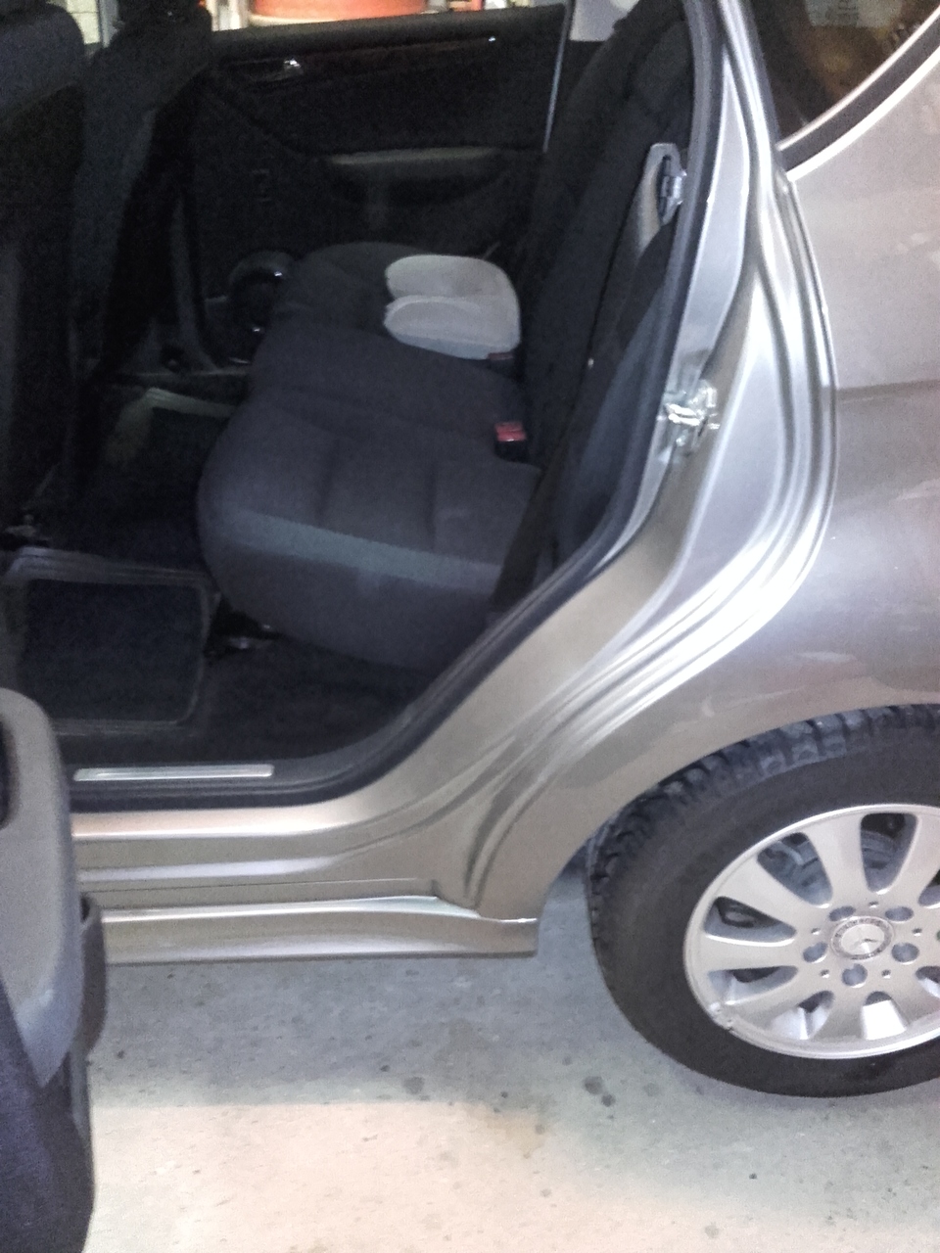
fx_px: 1122
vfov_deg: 58.4
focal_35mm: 31
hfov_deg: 45.4
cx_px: 470
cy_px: 626
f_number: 2.2
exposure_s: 1/14
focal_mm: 3.31
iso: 750
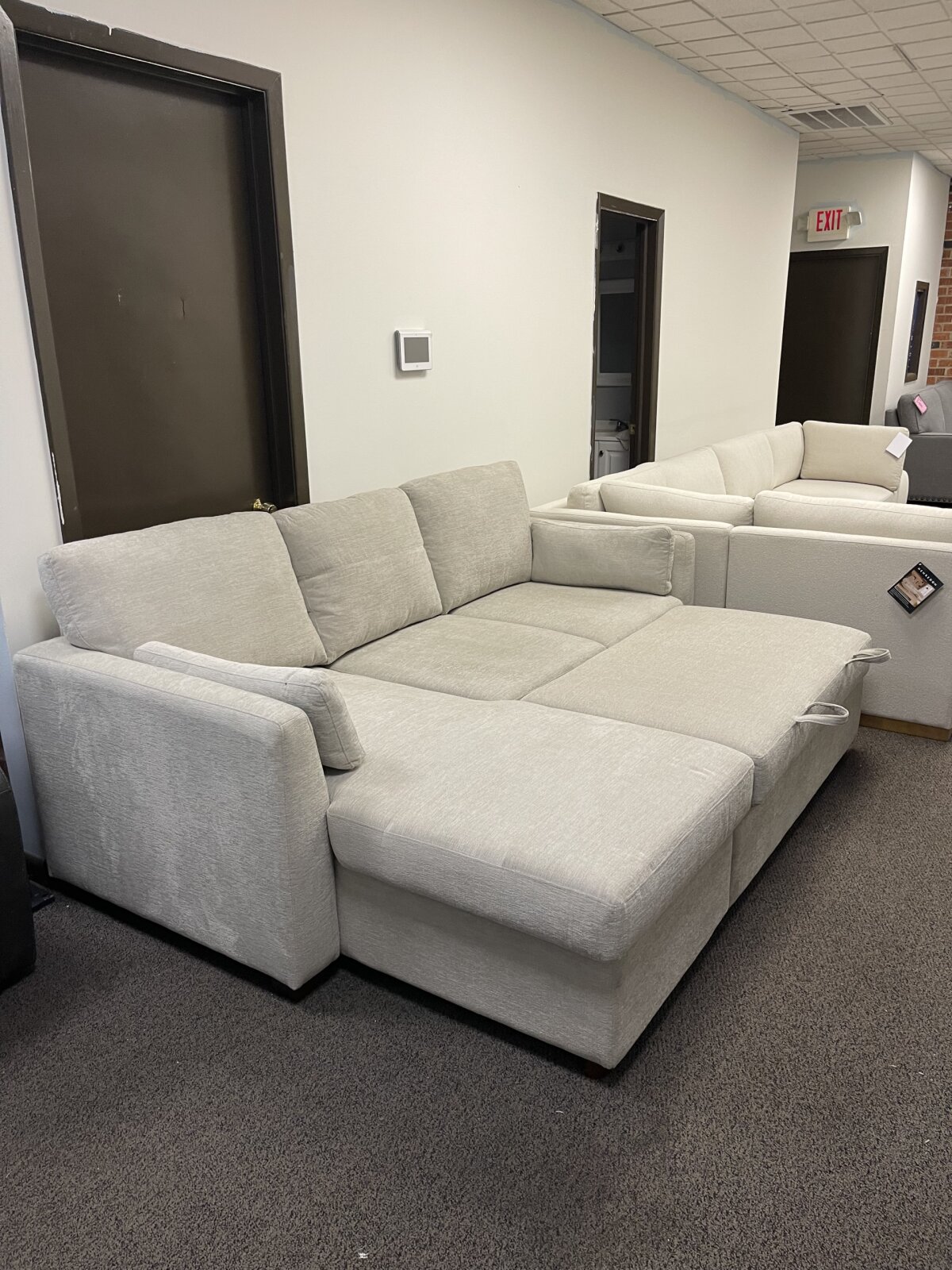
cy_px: 635
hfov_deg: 54.9
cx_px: 476
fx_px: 917
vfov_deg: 69.4
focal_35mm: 25
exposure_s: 1/63
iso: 125
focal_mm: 5.1
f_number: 1.6
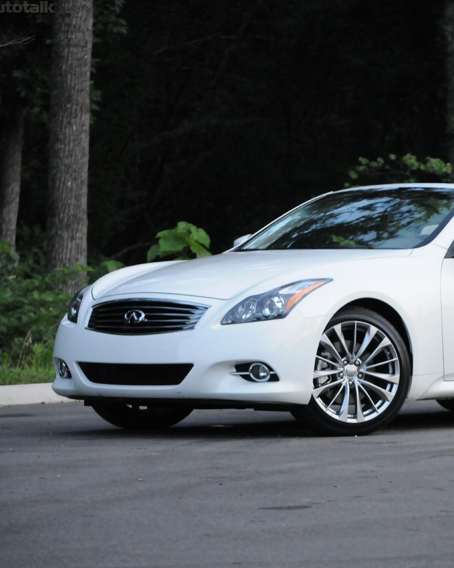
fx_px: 2854
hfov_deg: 9.1
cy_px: 285
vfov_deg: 11.3
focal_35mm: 170
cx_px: 407
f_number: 5
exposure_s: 1/200
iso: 2000
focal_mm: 80
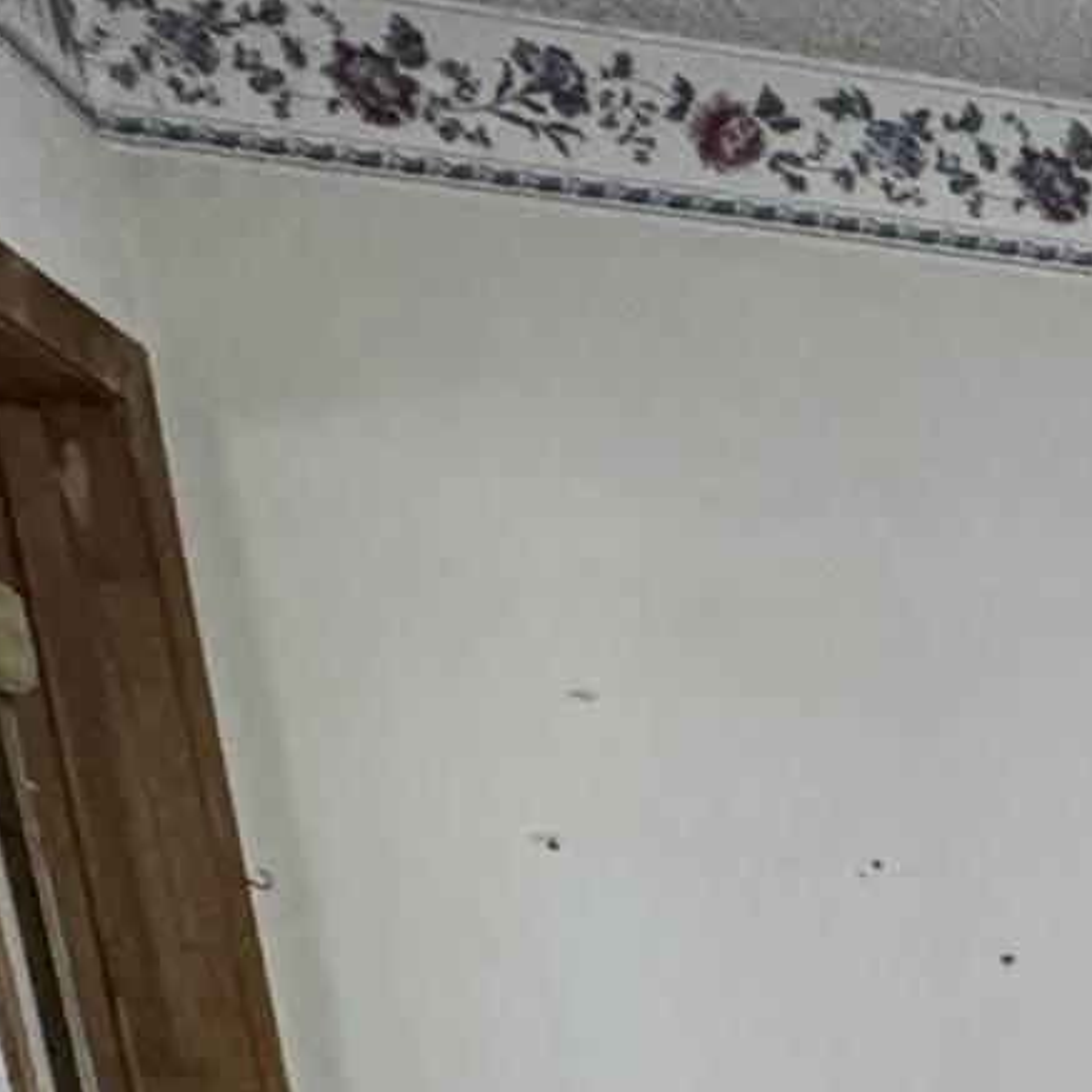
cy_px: 2037
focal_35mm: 87
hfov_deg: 12.4
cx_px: 2999
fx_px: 3105
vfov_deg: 16.3
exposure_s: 1/60
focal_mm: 2.22
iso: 400
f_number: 2.2
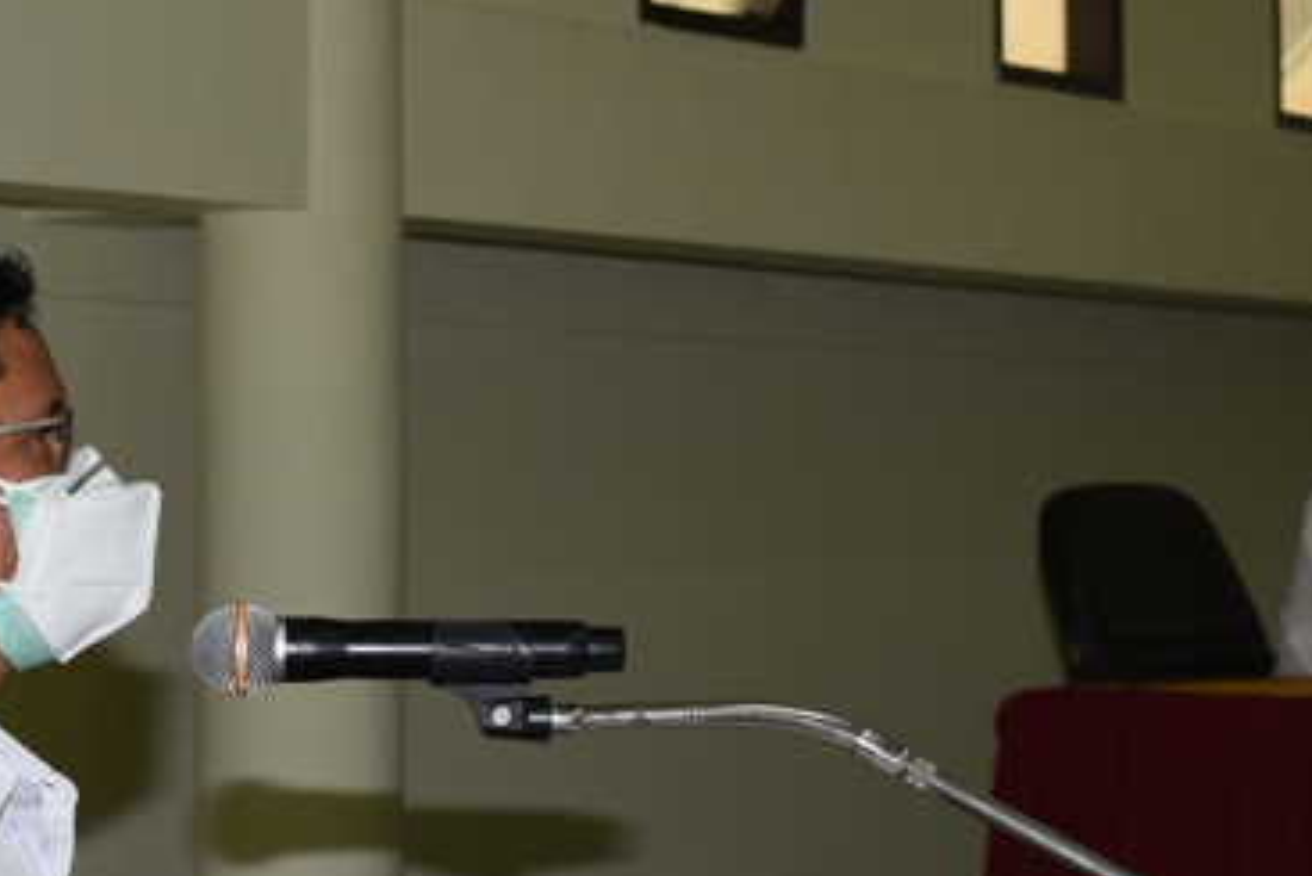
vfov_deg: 12.9
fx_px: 3864
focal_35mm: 106
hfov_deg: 19.2
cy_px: 350
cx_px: 822
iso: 500
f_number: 6.3
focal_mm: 38
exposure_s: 1/60
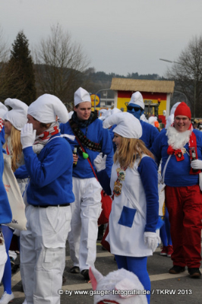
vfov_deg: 19.5
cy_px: 152
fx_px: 885
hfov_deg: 13.0
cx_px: 101
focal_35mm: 105
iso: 200
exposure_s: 1/320
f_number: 10
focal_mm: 70
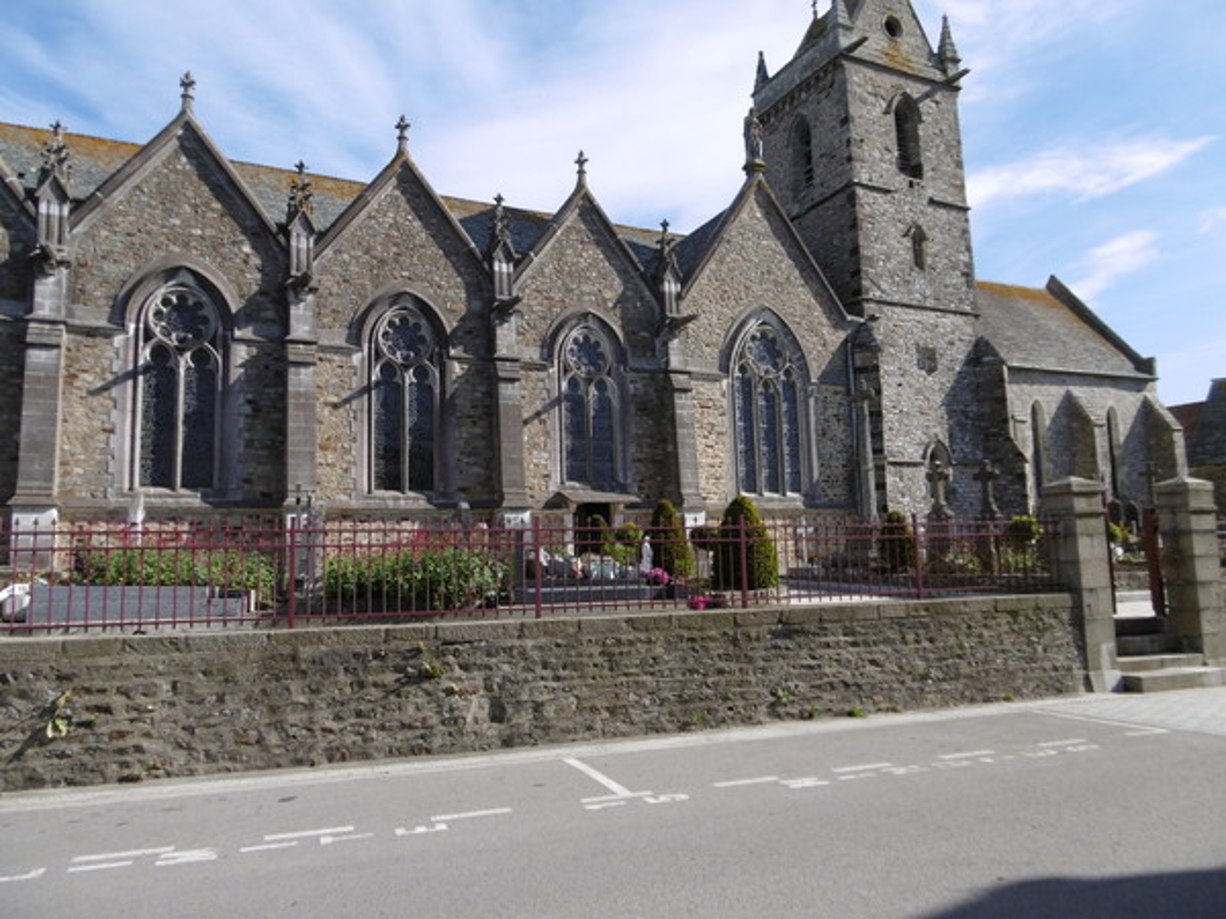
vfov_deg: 56.8
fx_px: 850
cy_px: 460
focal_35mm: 24
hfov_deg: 71.6
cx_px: 613
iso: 100
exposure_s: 1/200
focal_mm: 4.3
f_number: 7.8
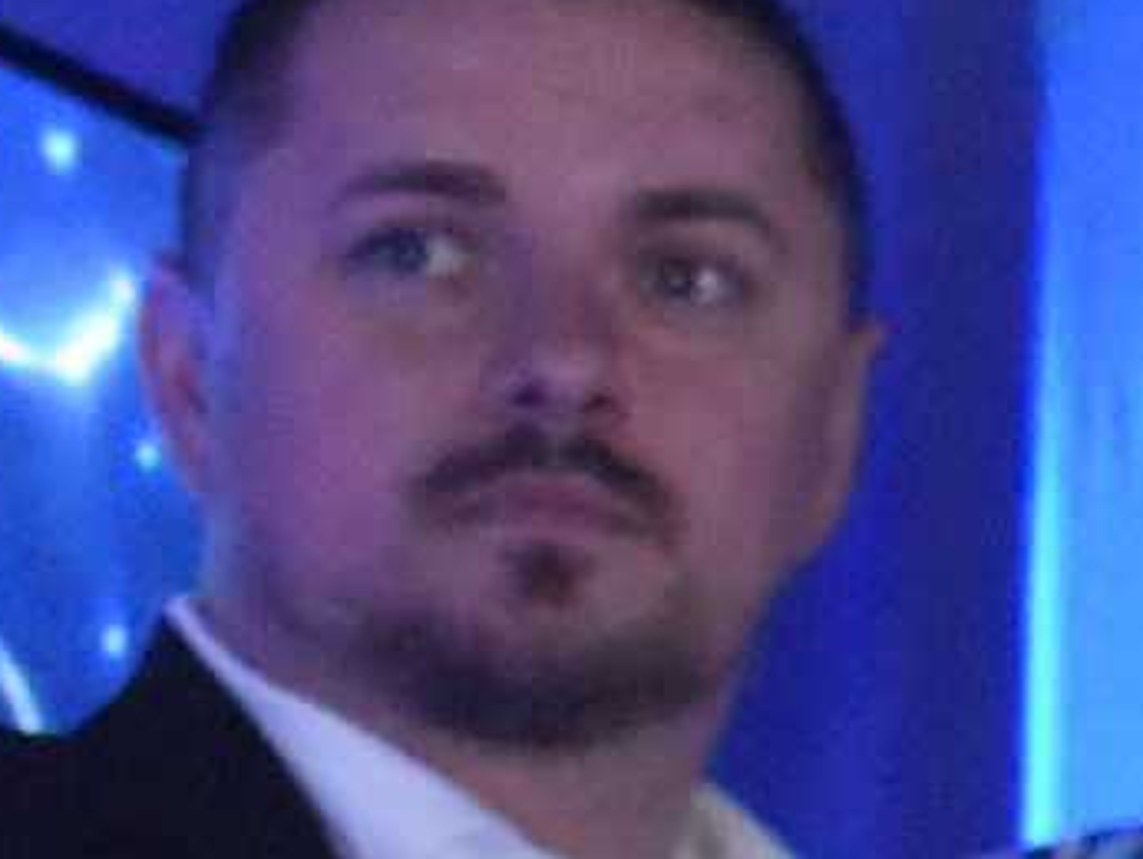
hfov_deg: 5.0
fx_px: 11967
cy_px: 2422
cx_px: 4430
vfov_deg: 4.0
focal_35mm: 362
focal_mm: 29
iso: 6400
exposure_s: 1/60
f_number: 4.2
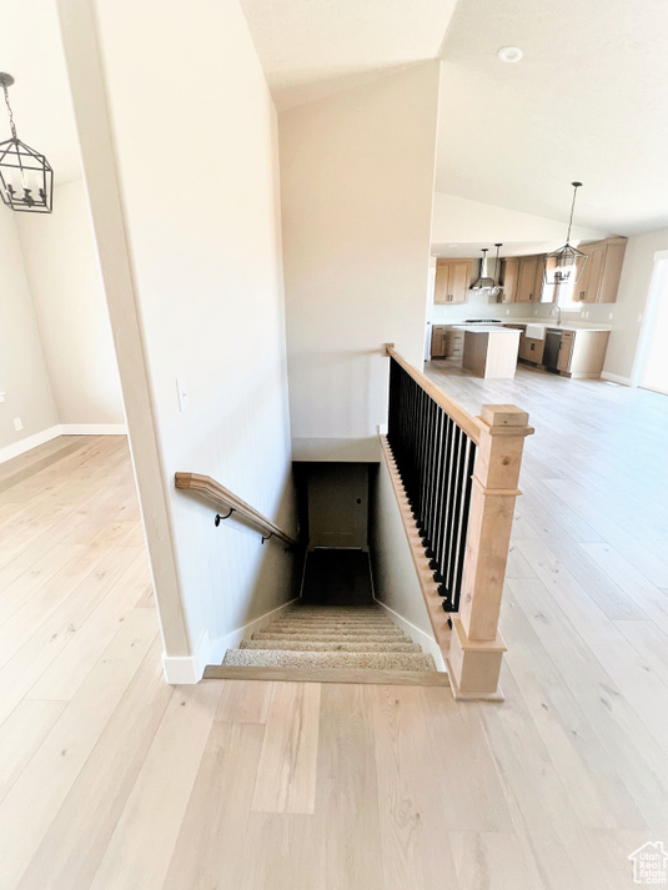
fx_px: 360
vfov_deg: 101.9
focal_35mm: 14
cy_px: 416
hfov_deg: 85.7
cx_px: 323
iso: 160
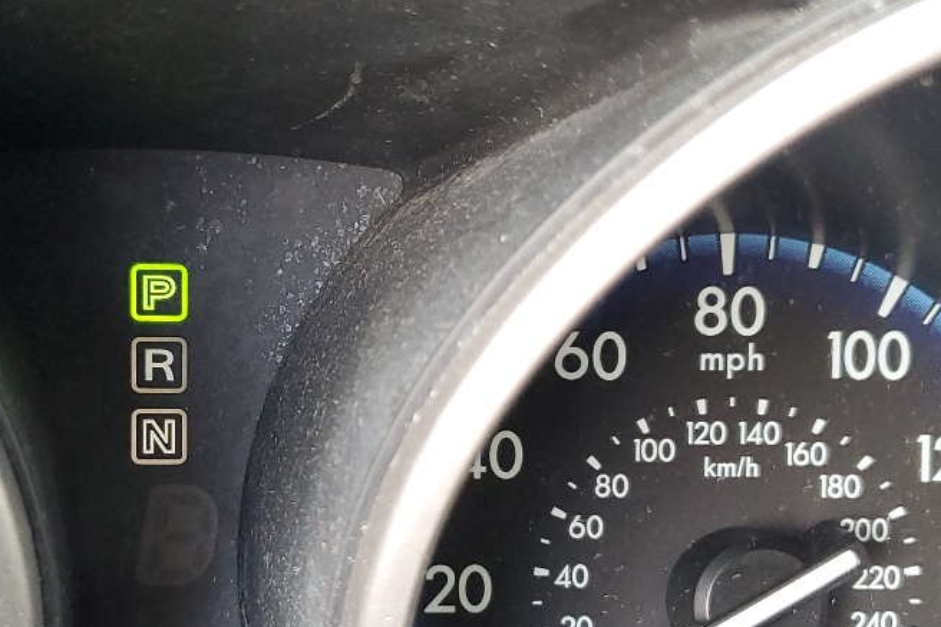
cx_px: 231
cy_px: 496
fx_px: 1725
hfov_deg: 30.0
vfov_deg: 20.4
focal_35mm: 66
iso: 170
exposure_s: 1/60.2
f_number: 1.5
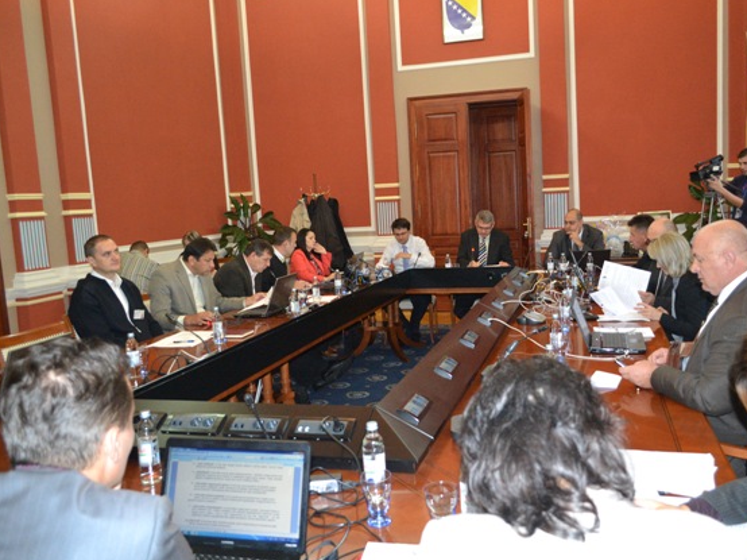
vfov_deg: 46.8
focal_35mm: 30
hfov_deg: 59.8
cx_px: 418
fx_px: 647
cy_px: 280
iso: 3200
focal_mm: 18
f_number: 3.5
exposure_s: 1/60
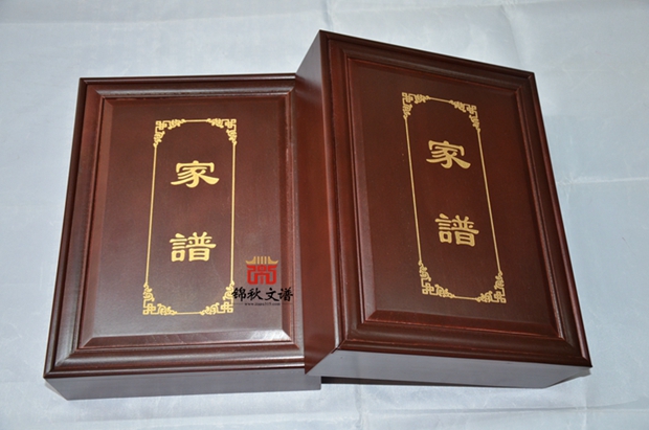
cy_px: 215
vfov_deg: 28.0
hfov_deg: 41.2
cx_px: 324
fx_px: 864
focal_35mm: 48
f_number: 4.2
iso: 800
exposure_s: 1/60
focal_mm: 32
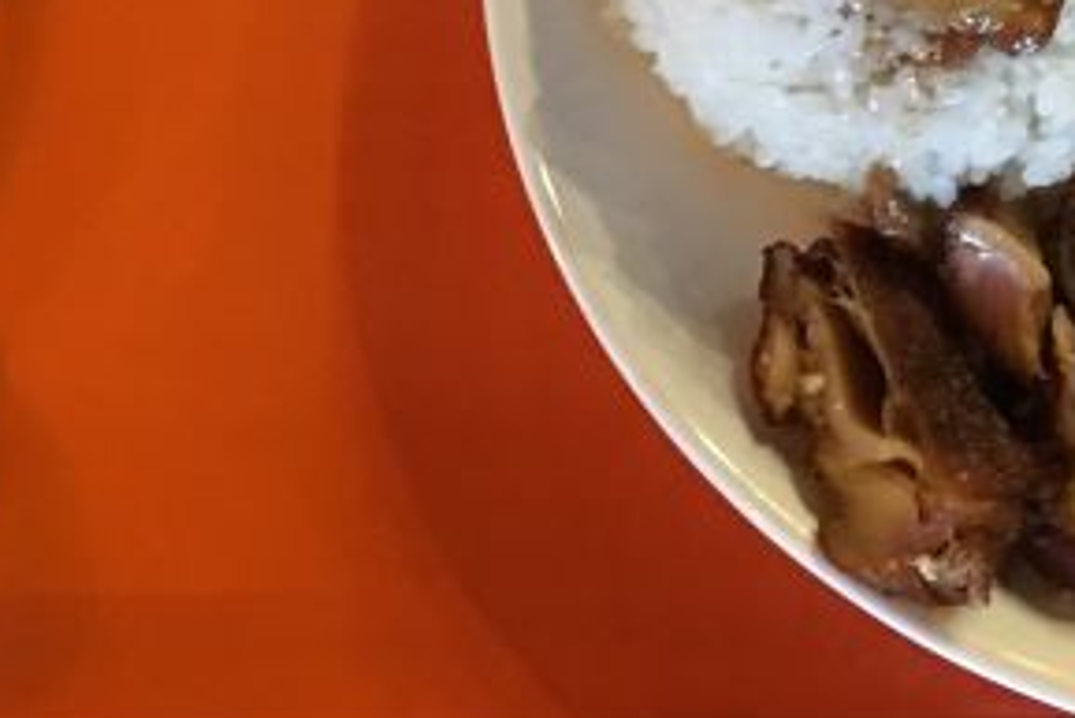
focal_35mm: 73
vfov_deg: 18.3
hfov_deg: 27.0
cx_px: 900
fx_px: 2181
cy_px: 17
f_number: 2.2
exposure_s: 1/8
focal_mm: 4.15
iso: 160
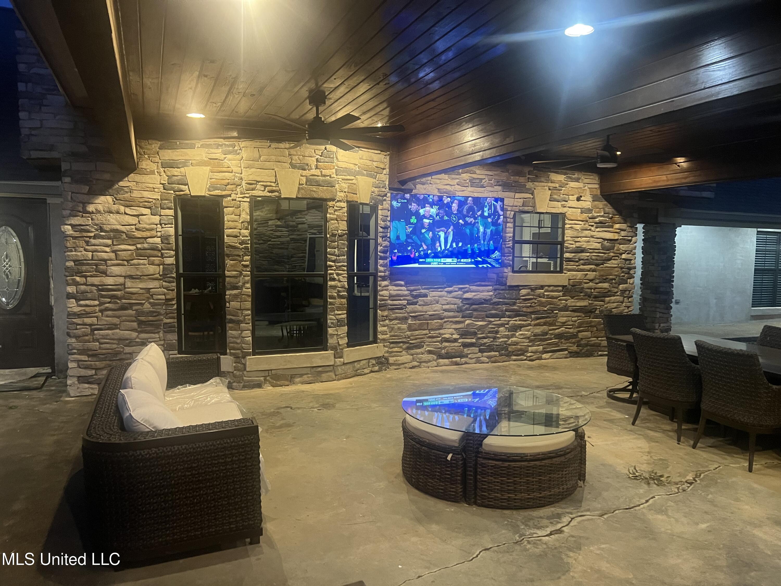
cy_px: 293
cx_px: 390
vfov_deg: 53.1
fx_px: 587
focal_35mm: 26
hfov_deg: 67.3
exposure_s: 1/50
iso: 500
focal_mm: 5.7
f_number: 1.5
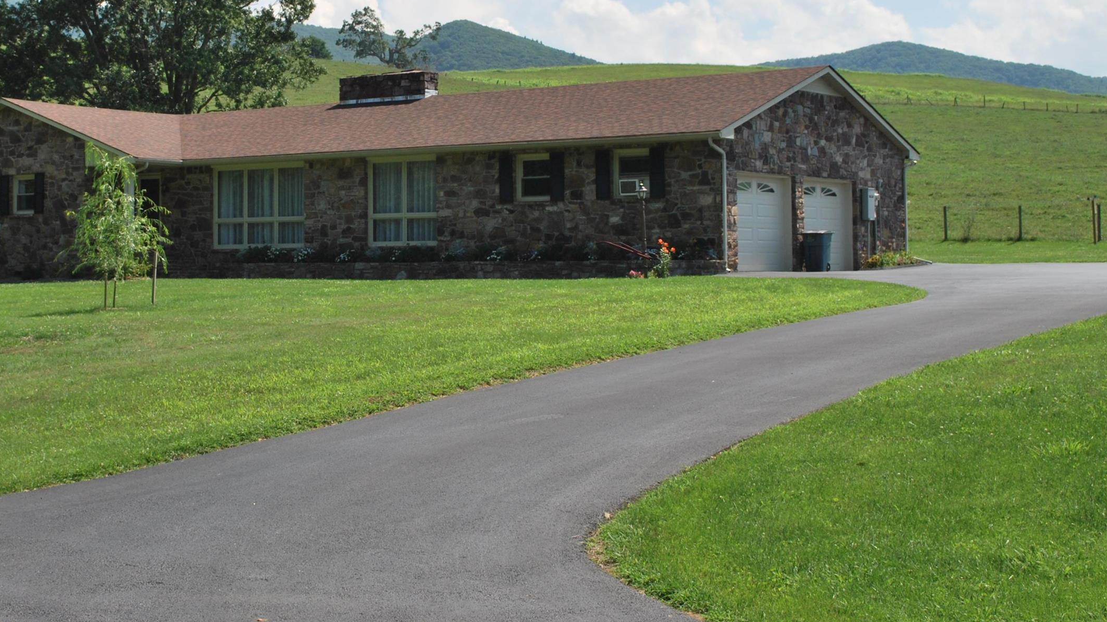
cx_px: 375
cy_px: 169
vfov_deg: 18.7
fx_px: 1879
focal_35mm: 64
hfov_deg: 32.6
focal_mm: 28
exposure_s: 1/200
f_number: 10
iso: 100
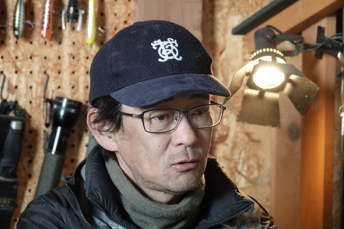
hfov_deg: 14.3
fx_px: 1376
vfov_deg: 9.5
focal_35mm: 144
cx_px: 172
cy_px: 114
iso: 6400
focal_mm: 52.82
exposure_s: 1/500
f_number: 4
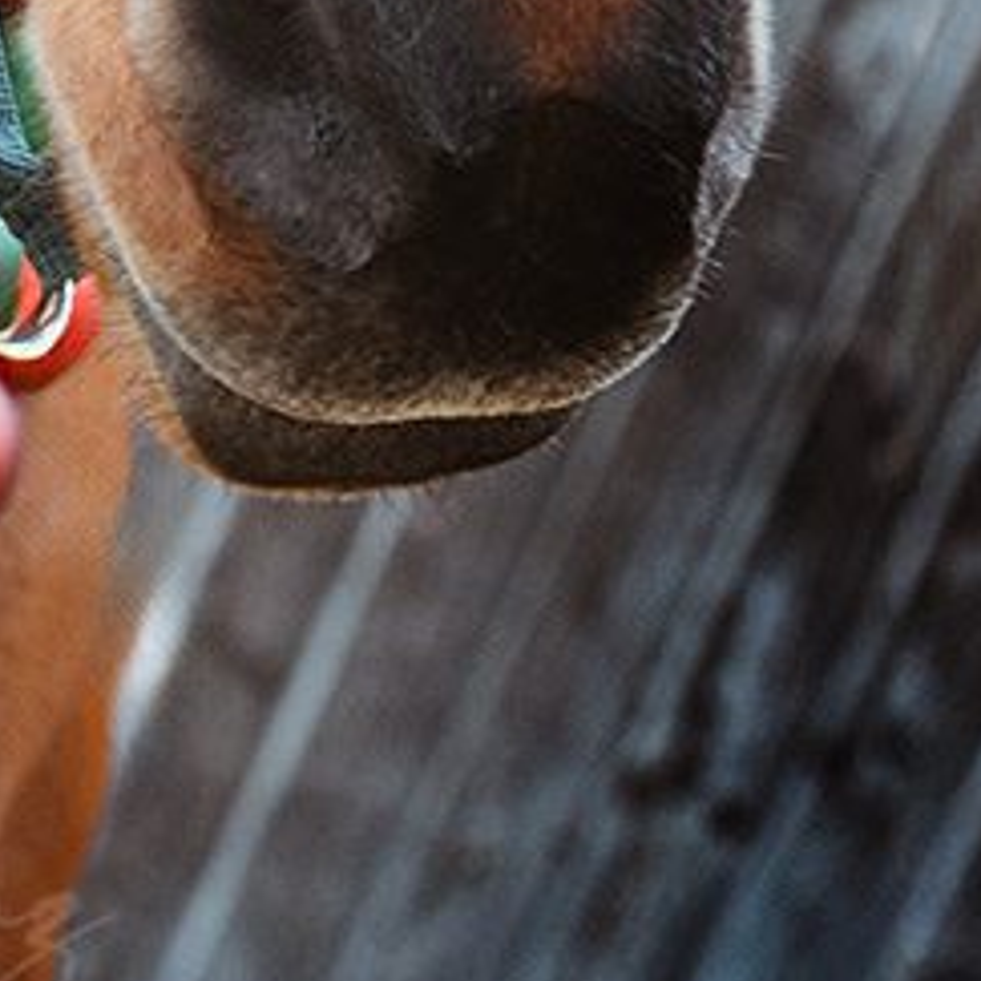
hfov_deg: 7.7
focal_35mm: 224
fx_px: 7182
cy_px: -876
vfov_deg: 7.5
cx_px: -216
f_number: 4
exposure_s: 1/160
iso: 1000
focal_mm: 64
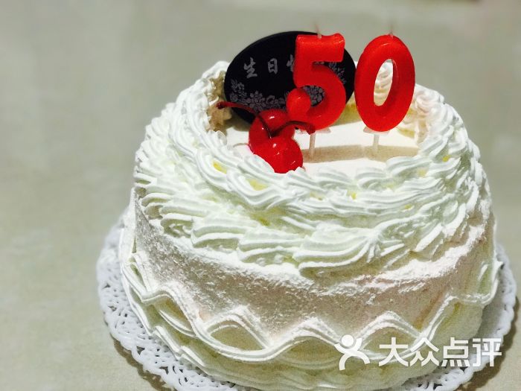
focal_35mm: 57
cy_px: 196
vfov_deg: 25.7
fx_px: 858
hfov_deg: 33.8
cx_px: 260
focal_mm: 6.6
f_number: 2.8
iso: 500
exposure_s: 1/50
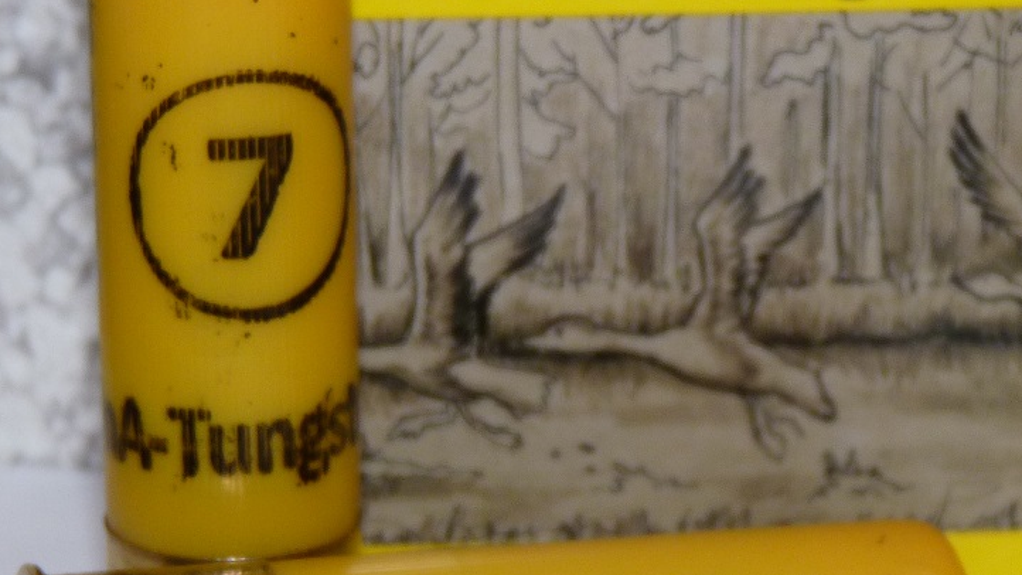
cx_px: 805
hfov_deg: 11.9
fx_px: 4905
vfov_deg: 6.7
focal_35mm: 181
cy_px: 336
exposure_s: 1/40
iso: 100
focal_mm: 13.3
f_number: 3.4
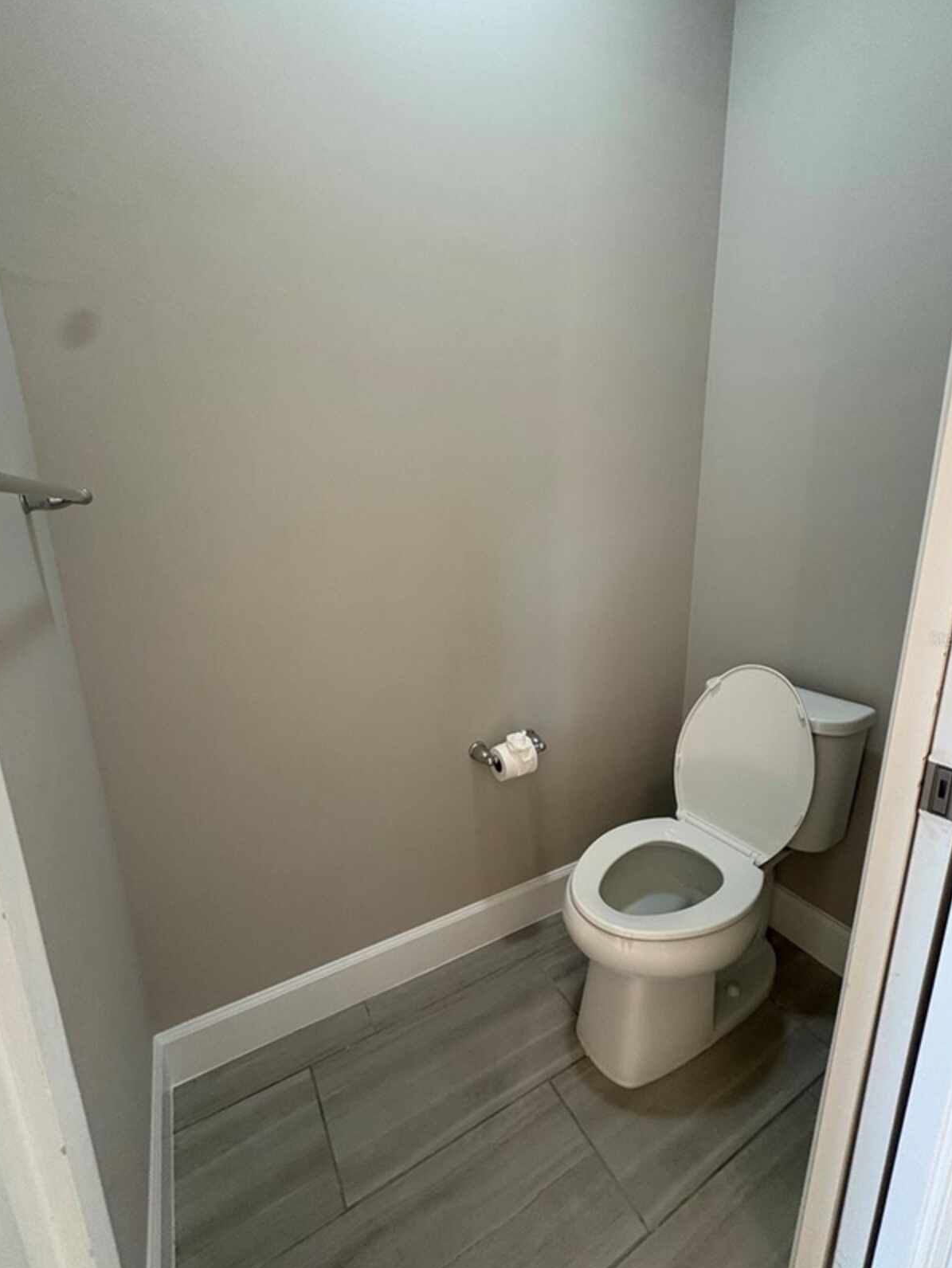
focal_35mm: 15
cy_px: 638
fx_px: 550
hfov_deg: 81.7
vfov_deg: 98.2
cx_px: 500
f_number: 2.2
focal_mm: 2.22
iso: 320
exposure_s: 1/60
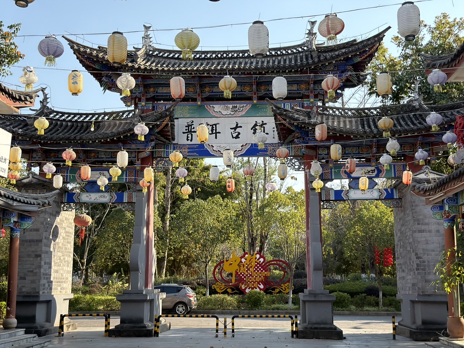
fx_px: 643
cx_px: 232
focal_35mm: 48
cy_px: 174
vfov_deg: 30.3
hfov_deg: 39.7
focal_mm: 6.76
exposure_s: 1/7143
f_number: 1.78
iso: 400
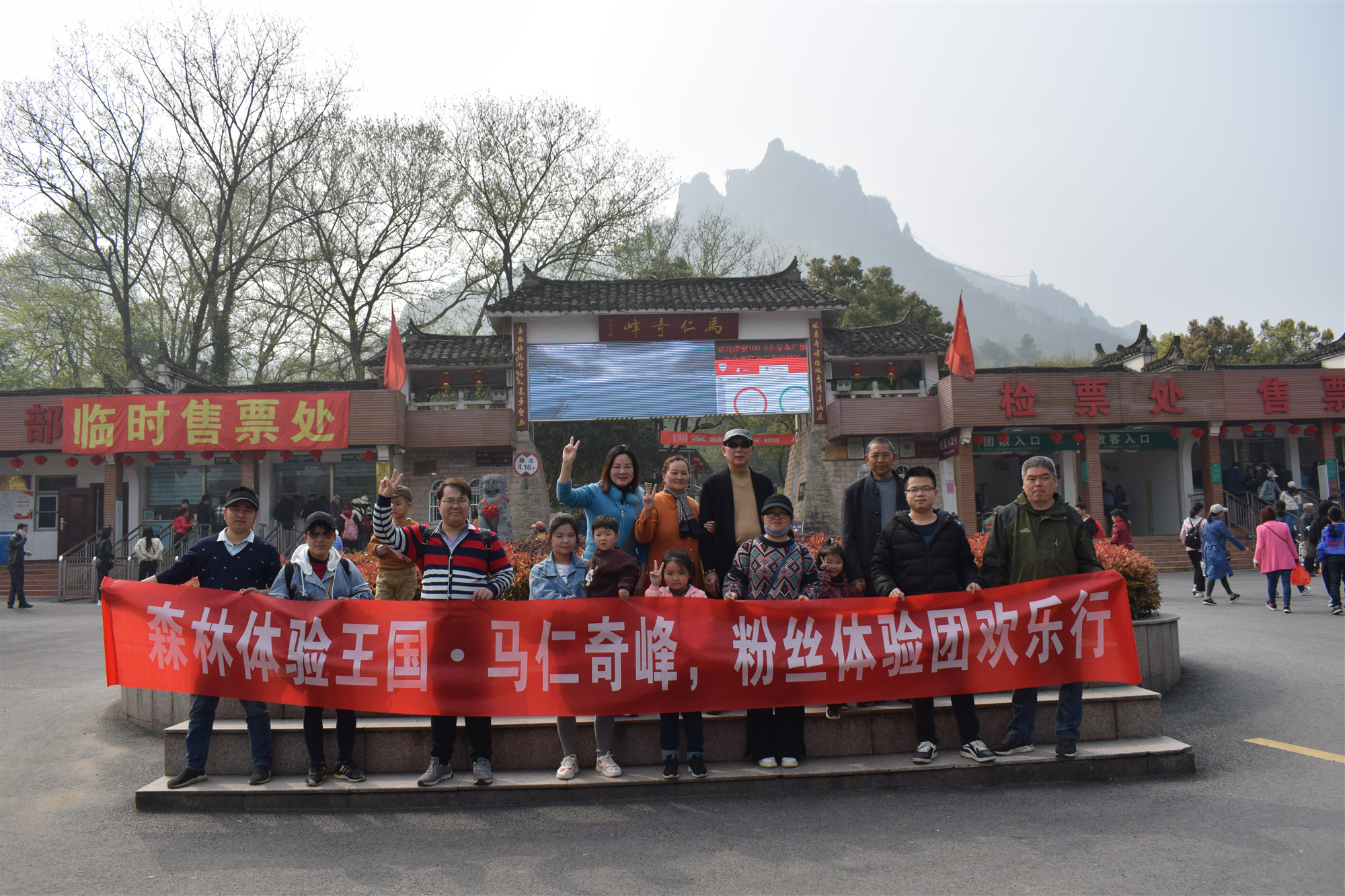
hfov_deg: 67.4
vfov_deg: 47.9
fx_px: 1009
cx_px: 672
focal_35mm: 27
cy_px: 448
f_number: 7.1
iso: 400
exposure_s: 1/1600
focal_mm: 18
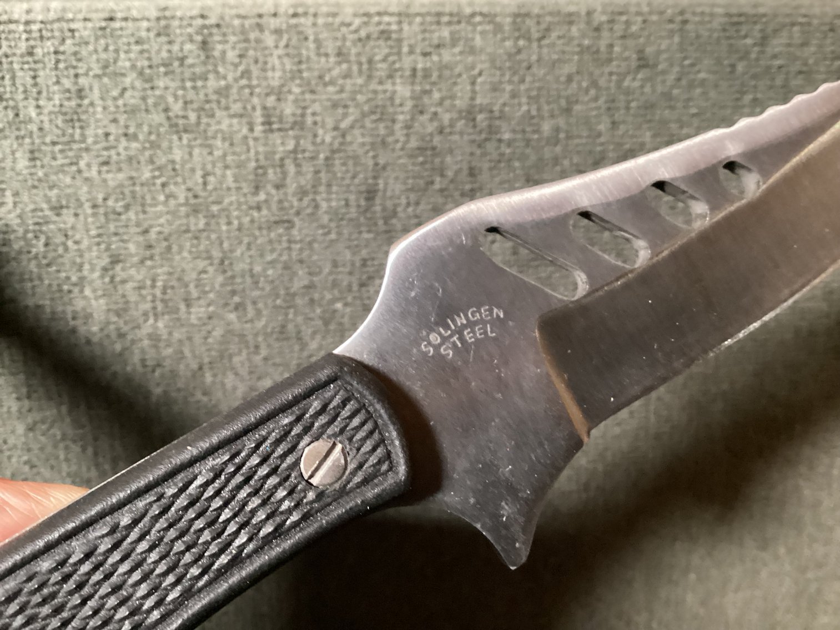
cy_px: 315
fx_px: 752
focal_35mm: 31
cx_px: 420
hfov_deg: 58.3
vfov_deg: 45.4
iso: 500
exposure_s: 1/30
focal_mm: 3.3
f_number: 2.4
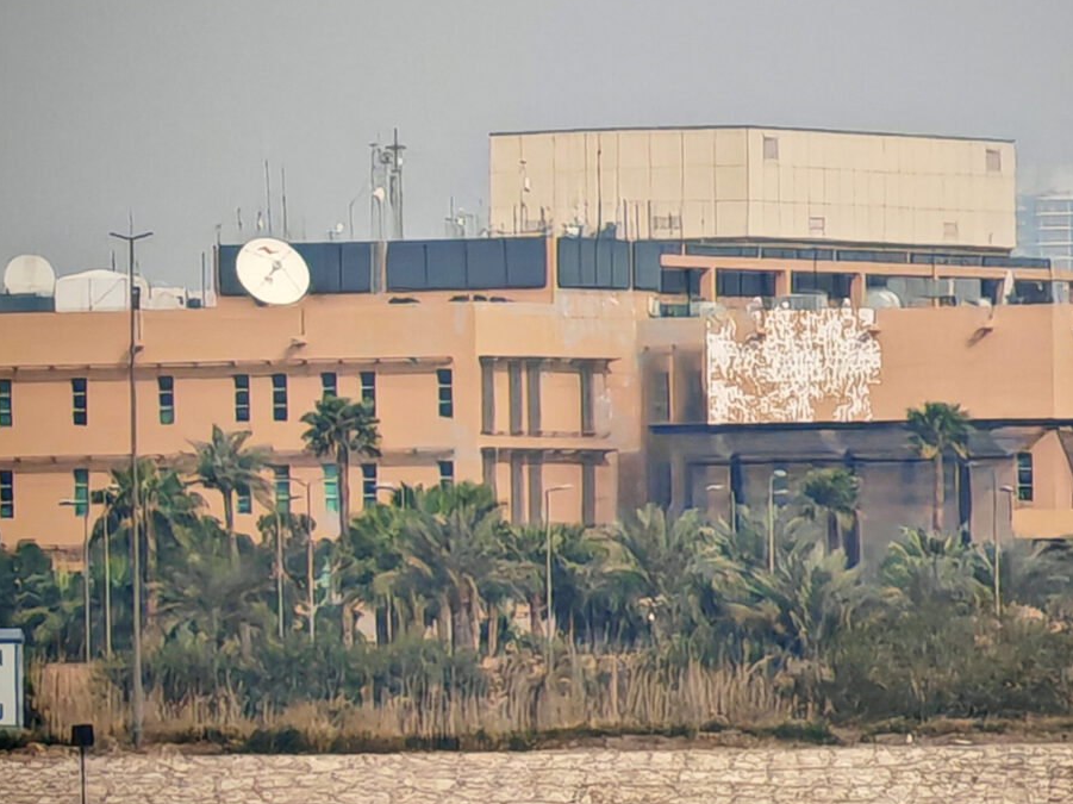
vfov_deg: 2.9
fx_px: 16019
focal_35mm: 517
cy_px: 399
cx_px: 688
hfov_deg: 3.8
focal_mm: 8.67
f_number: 2.4
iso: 50
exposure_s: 1/740
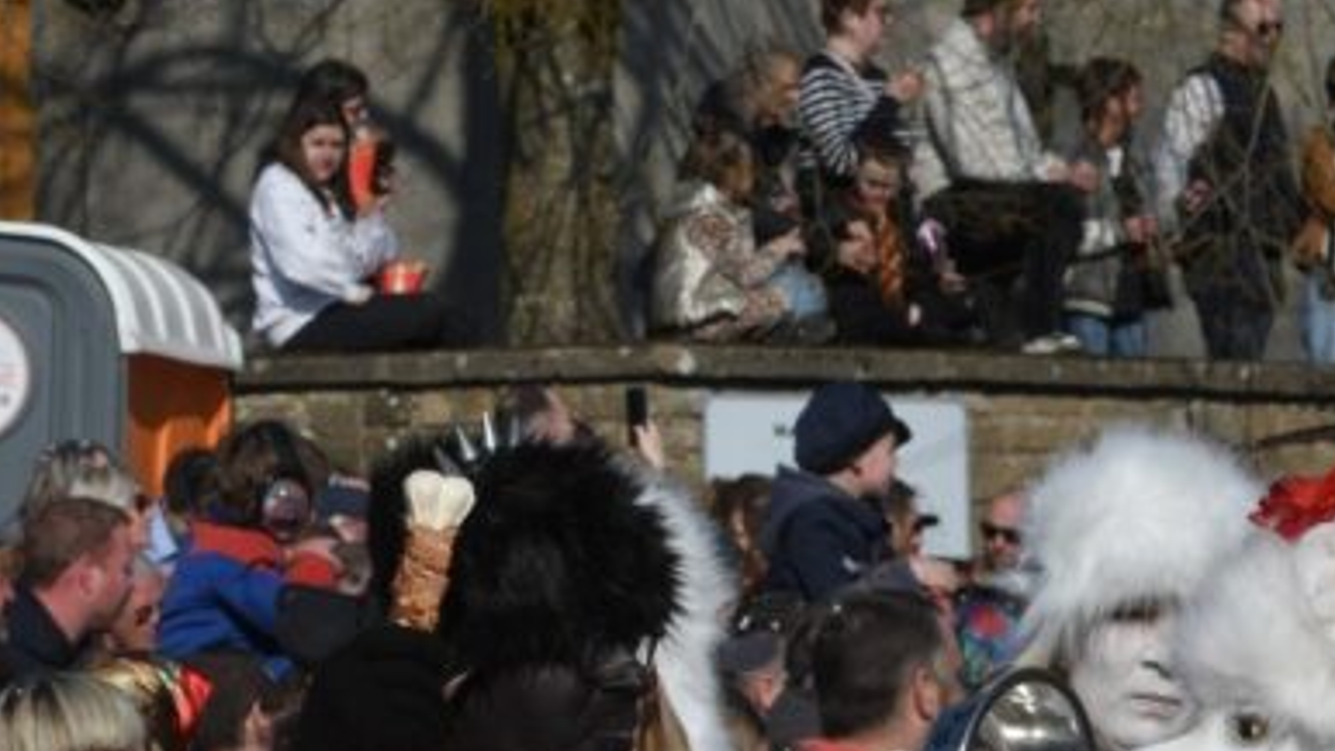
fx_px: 10335
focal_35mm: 292
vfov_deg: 4.2
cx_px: 1435
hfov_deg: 7.4
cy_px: 735
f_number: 11
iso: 100
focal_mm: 70
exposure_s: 1/400
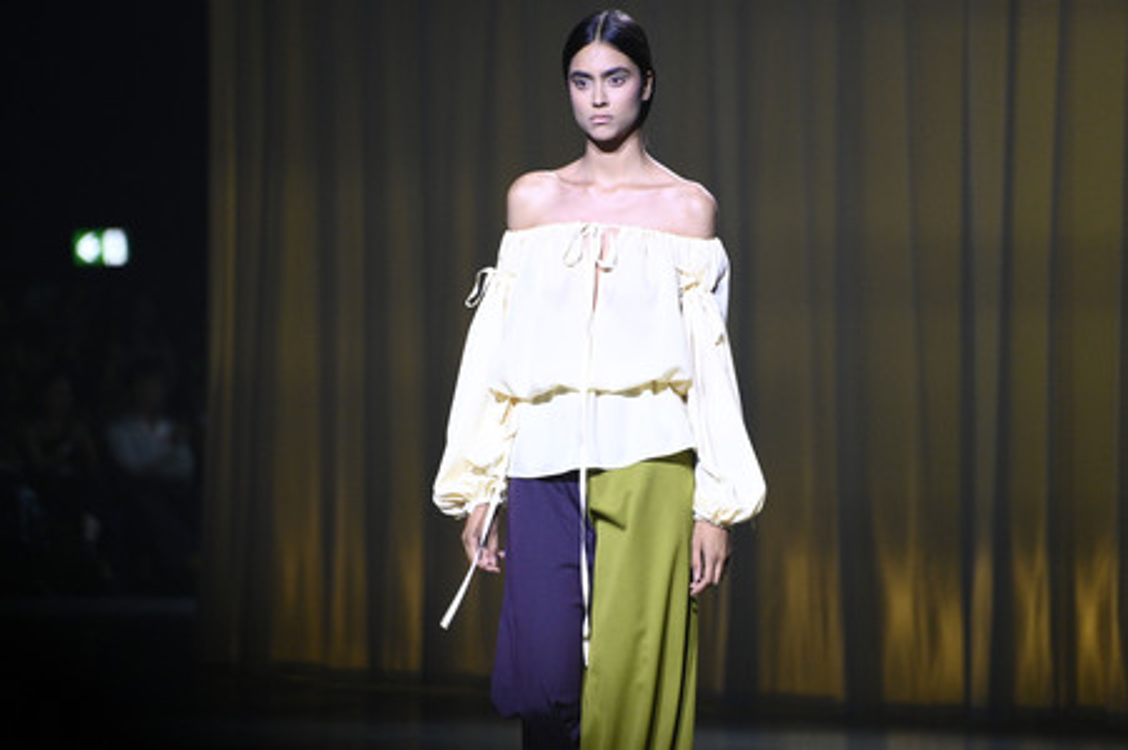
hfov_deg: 6.9
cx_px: 564
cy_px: 375
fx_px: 9393
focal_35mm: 300
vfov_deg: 4.6
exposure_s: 1/250
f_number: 5.6
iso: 5000
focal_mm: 300
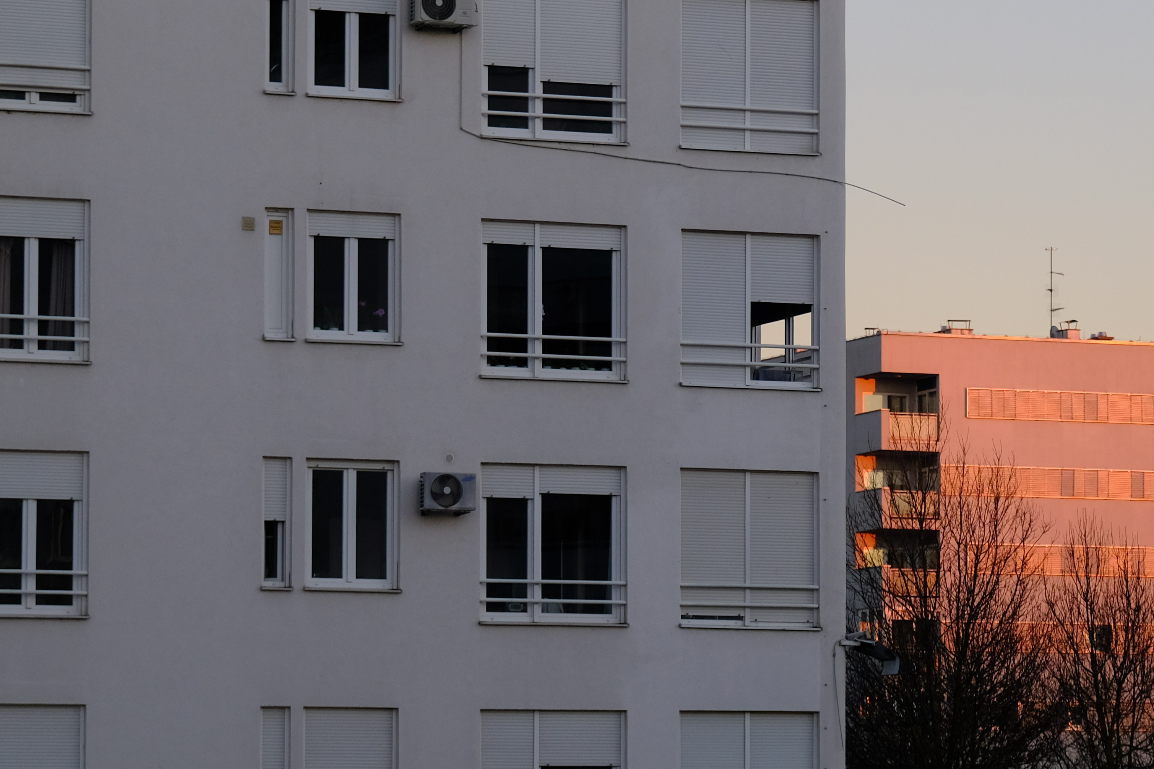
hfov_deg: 12.7
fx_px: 5160
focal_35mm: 161
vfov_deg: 8.5
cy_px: 462
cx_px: 984
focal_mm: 54.1
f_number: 2.8
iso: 320
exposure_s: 1/500
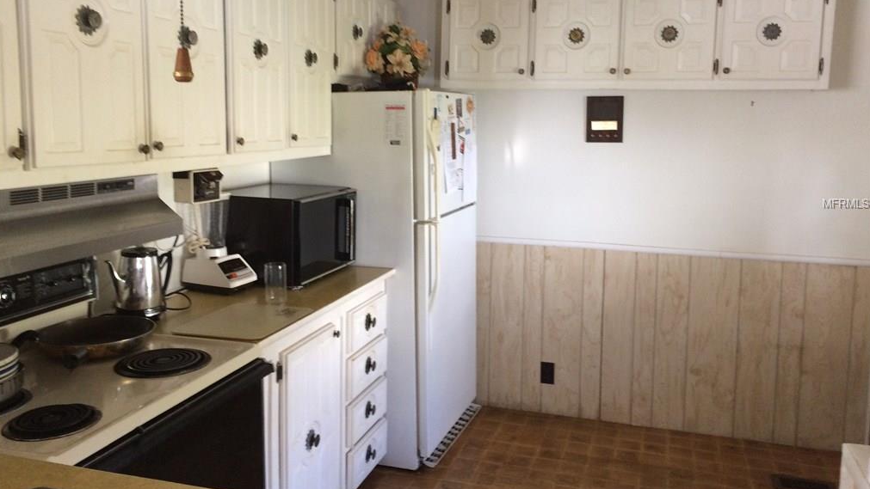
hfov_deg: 61.0
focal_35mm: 32
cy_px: 204
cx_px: 434
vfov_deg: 36.6
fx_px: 738
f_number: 2.2
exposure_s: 1/30
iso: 160
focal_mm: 4.15
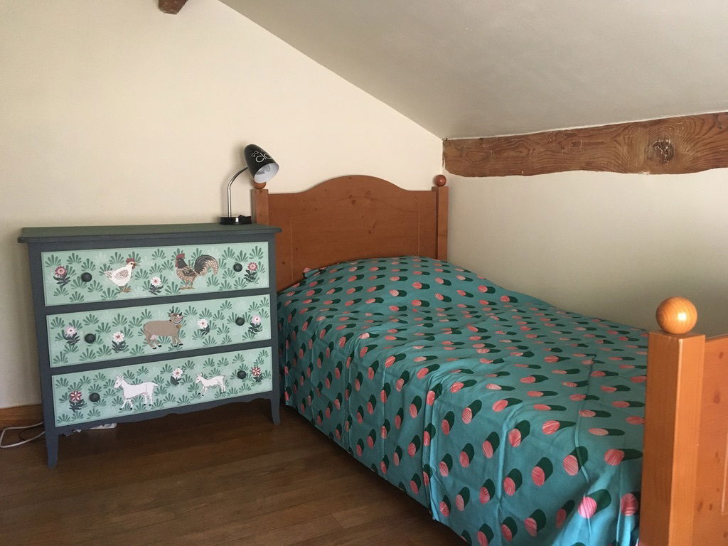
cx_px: 364
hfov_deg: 61.7
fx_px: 610
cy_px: 273
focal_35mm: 29
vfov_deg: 48.2
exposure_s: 1/25
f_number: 2.2
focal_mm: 4.15
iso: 200
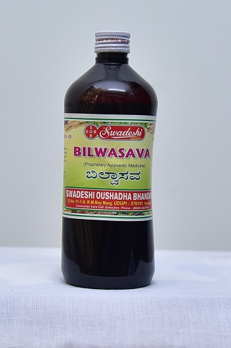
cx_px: 116
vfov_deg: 50.7
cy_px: 174
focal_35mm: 38
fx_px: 366
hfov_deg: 35.0
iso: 1250
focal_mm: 38
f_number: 4
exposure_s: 1/125
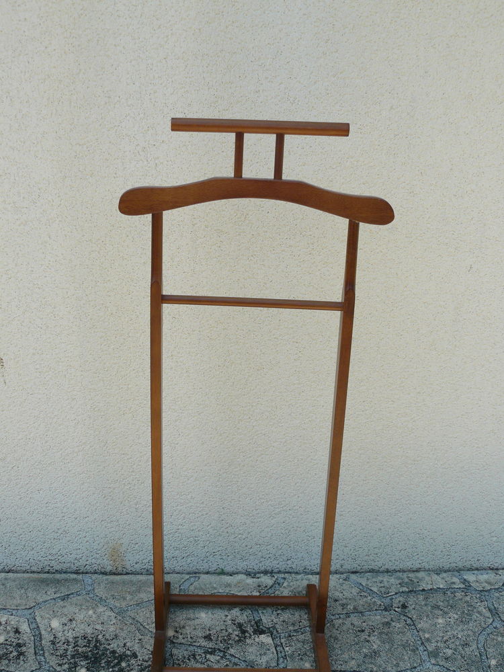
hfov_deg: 39.7
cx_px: 252
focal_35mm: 36
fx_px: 699
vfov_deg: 51.4
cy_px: 336
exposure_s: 1/200
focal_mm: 6
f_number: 5
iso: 100
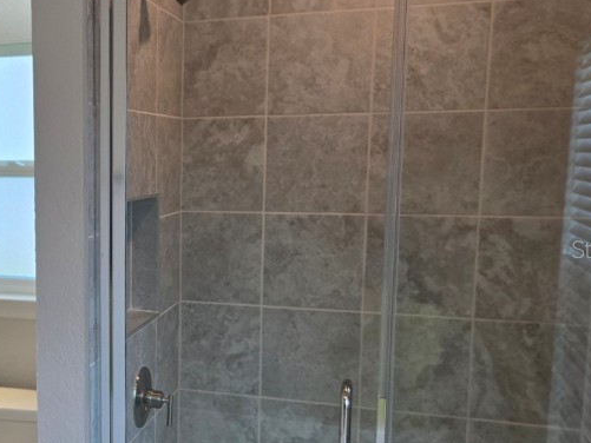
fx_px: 803
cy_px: 249
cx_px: 79
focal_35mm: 47
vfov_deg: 30.9
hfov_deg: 38.2
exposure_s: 1/359
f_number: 1.8
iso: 100
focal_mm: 5.4
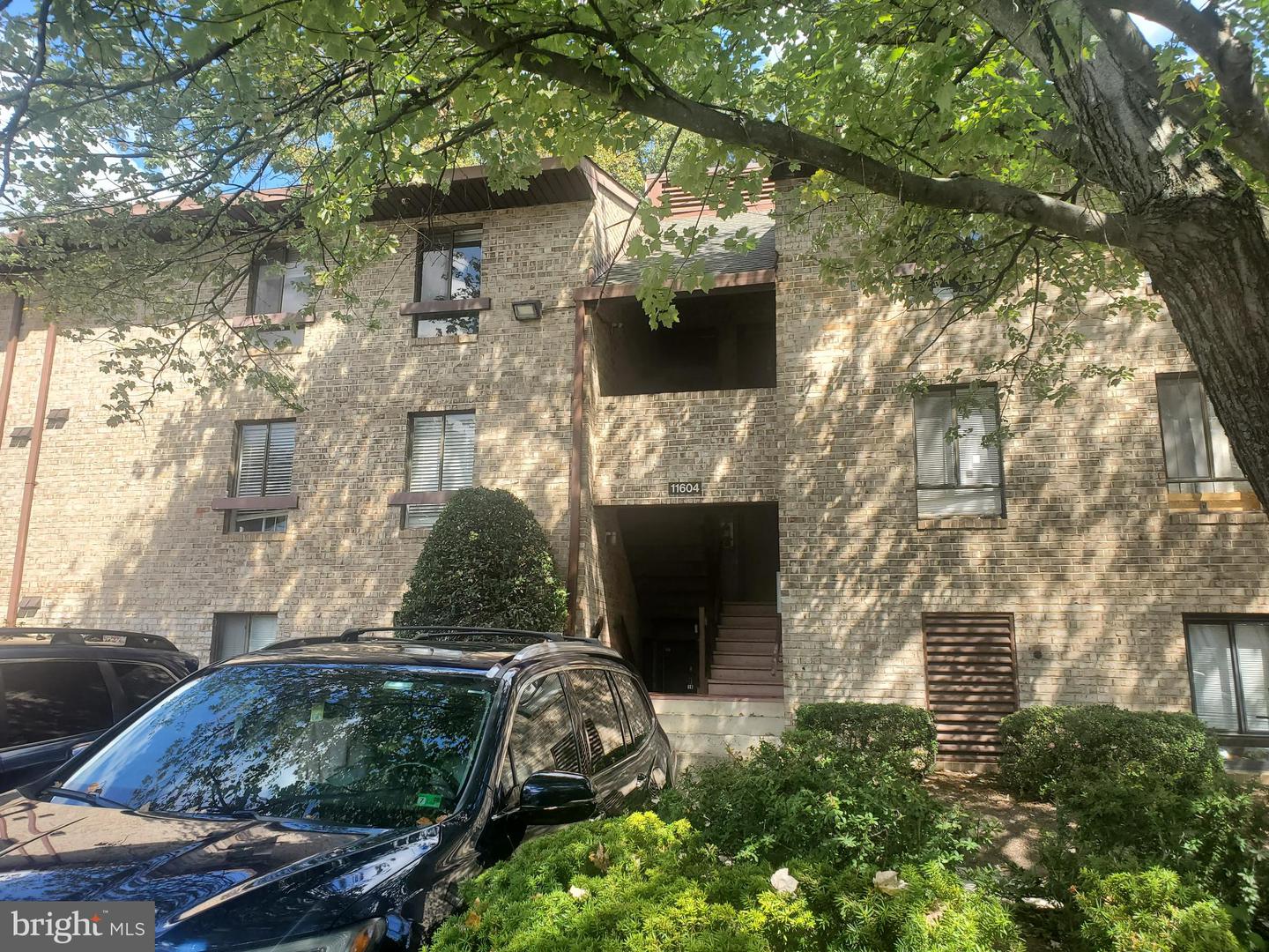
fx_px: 953
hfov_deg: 67.3
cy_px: 476
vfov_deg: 53.1
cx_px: 634
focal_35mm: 26
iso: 50
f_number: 2.4
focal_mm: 4.3
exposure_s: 1/401
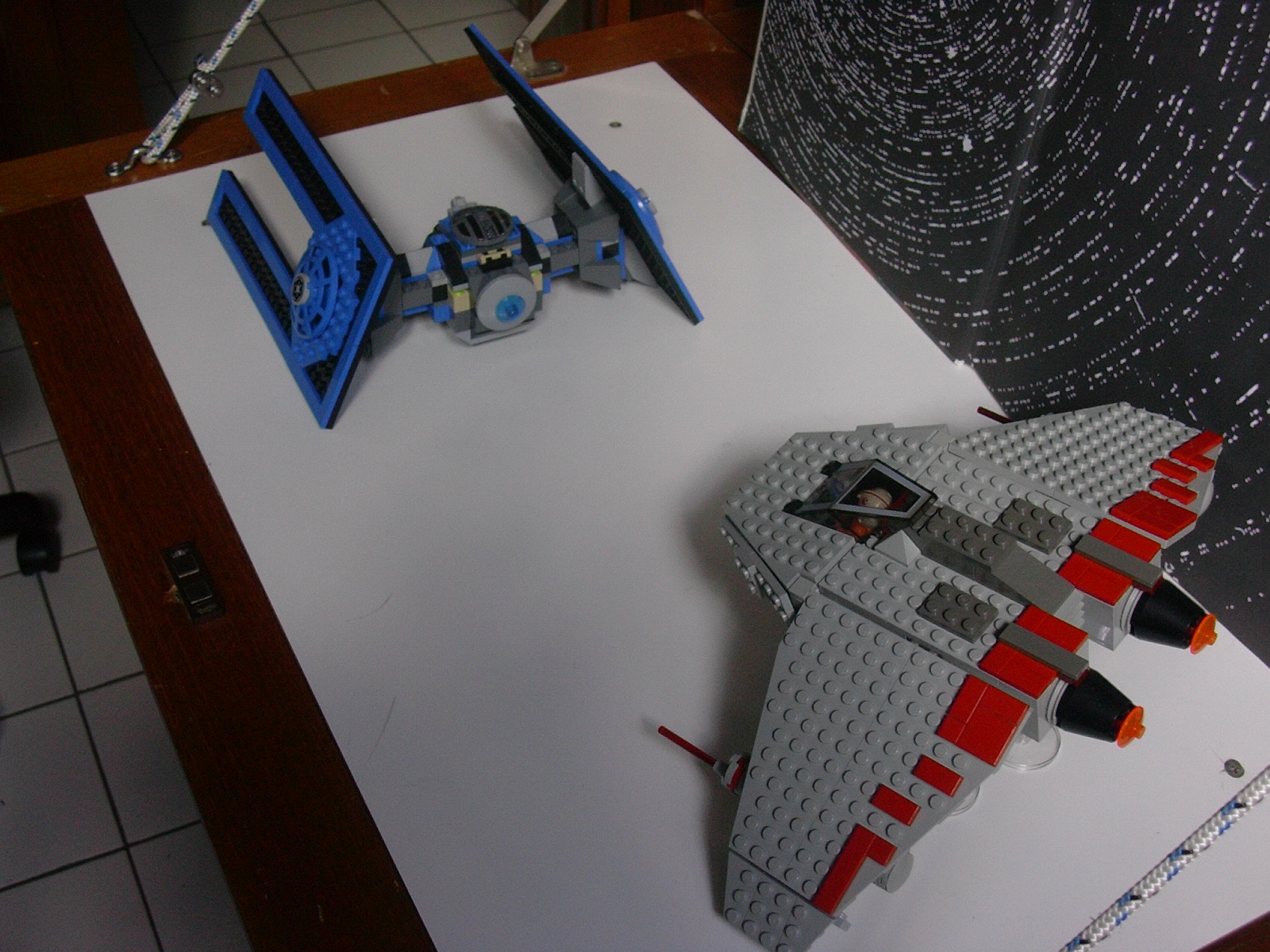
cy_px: 476
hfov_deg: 42.1
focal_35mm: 45
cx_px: 635
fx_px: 1651
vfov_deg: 32.2
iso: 70
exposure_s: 1/53.8
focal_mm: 6.7
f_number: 2.9
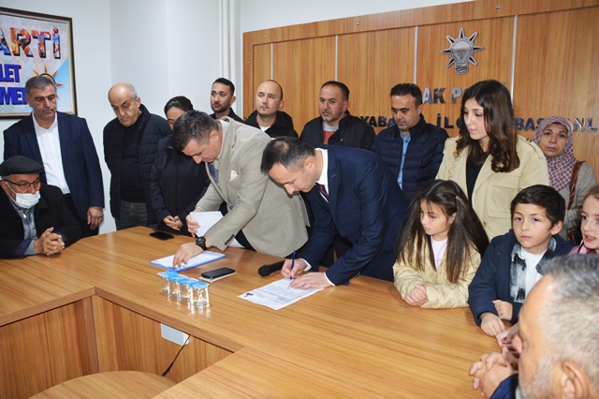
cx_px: 300
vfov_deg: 43.6
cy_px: 200
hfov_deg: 62.0
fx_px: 499
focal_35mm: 30
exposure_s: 1/60
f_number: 3.5
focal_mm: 20
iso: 900
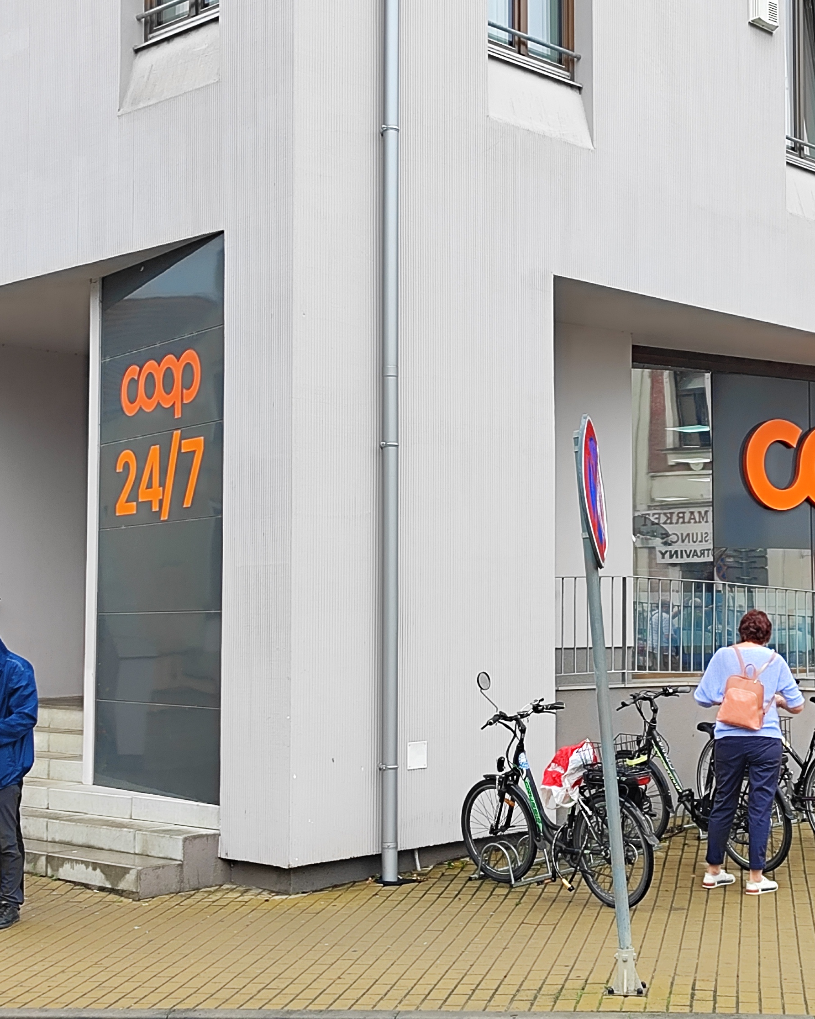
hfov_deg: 35.0
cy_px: 508
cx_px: 597
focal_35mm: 42
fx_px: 1266
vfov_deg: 43.8
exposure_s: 1/211
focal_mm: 5.89
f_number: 1.89
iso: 50
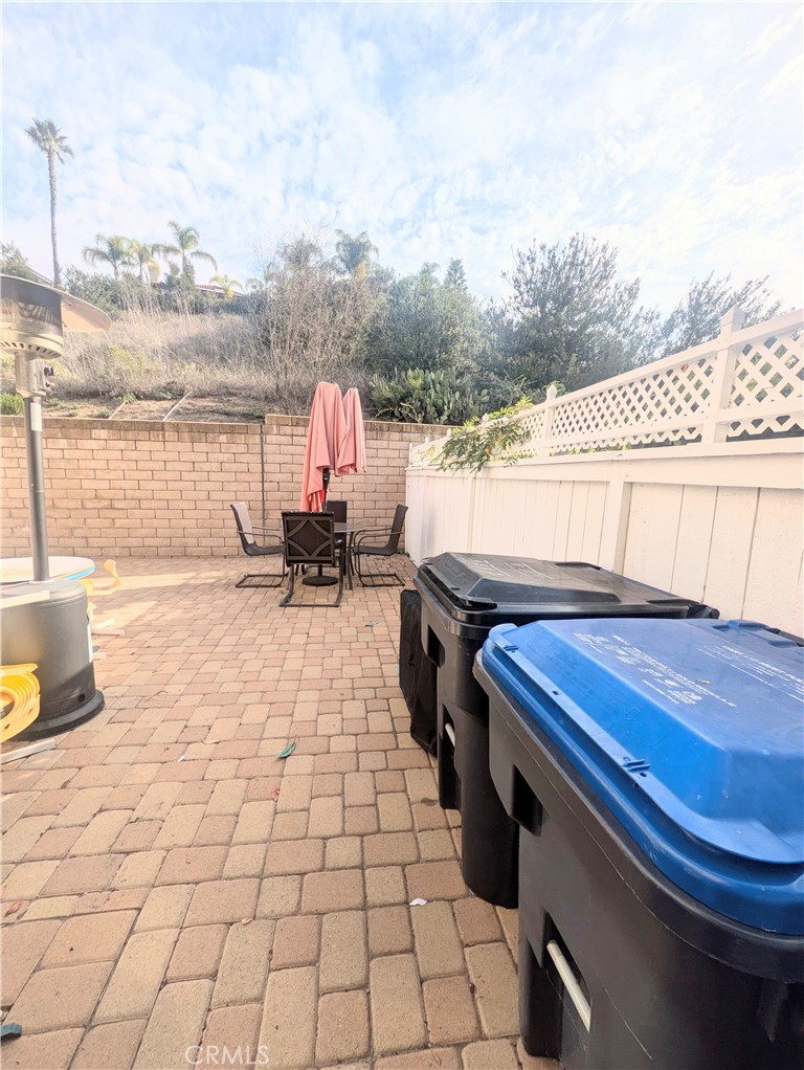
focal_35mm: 14
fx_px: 433
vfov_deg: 102.0
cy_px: 535
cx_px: 402
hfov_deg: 85.7
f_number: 2.2
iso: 47
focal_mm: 1.83
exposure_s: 1/2833
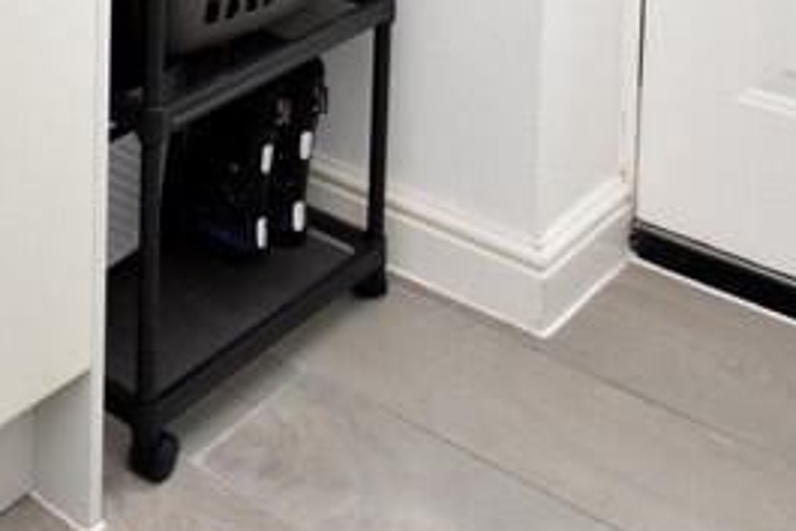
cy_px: -472
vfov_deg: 17.8
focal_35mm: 58
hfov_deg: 30.4
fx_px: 1283
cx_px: -102
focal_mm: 10
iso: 800
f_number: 4.5
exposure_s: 1/160
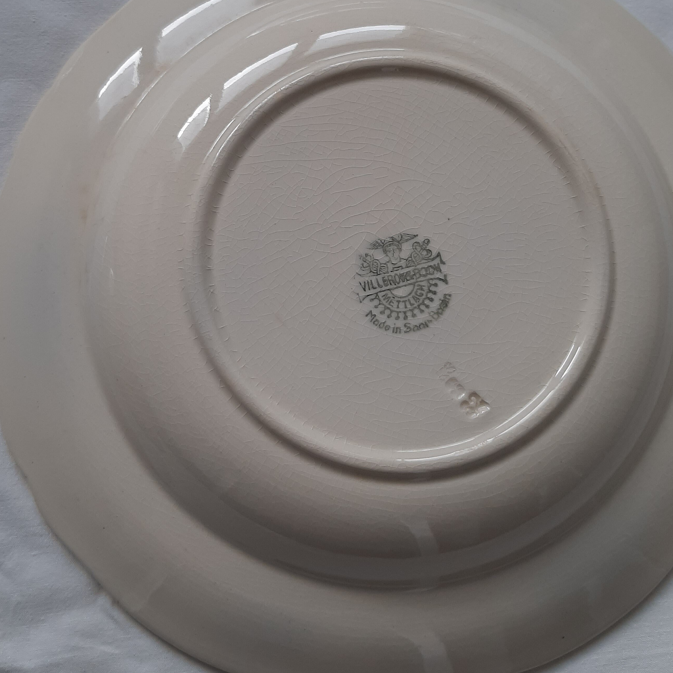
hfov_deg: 46.0
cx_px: 310
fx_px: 792
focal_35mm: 36
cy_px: 211
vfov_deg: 45.2
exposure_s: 1/131
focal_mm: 3.93
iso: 40
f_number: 1.7
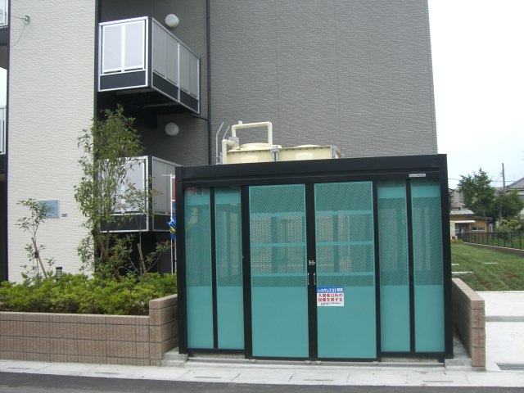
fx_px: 575
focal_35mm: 38
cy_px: 196
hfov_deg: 49.0
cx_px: 262
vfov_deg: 37.7
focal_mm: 6.2
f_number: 4.3
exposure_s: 1/200
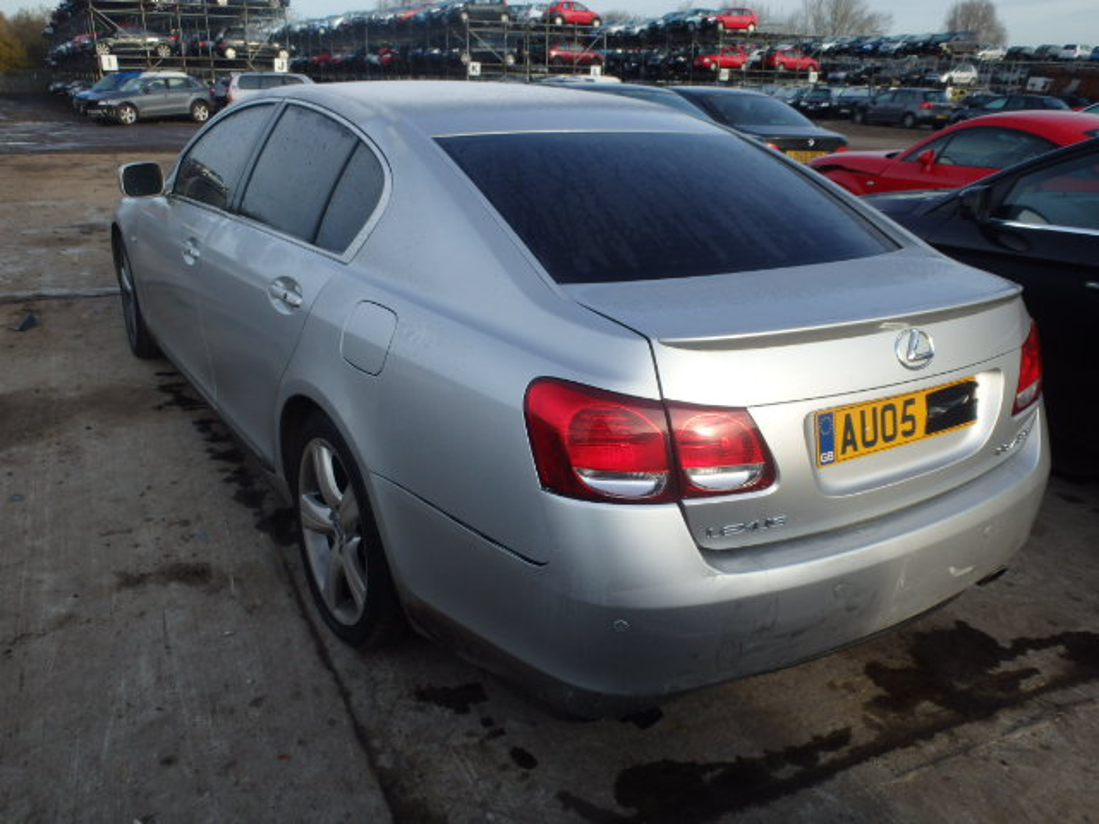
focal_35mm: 28
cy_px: 412
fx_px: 889
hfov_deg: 63.4
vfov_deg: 49.7
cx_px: 550
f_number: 3.9
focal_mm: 5
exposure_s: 1/400
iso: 125
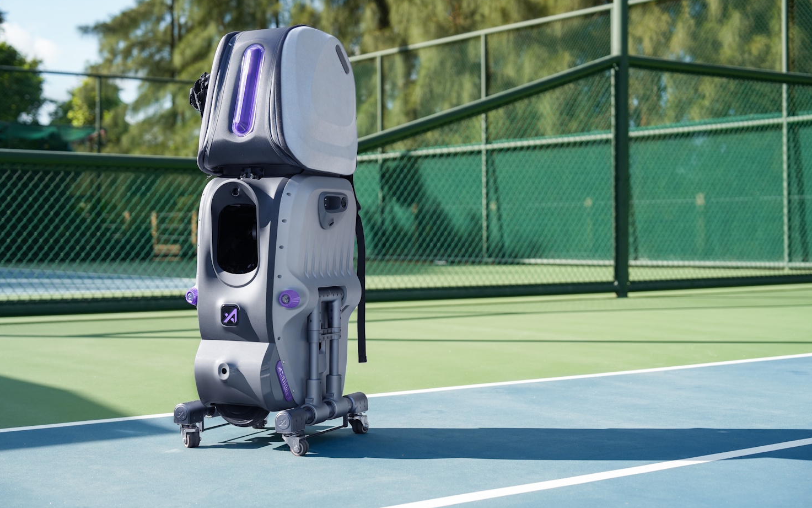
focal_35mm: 55
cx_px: 401
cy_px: 233
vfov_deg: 23.6
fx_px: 1217
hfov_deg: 36.9
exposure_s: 1/1250
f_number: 4
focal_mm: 53
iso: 250
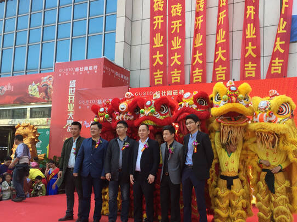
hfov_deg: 51.3
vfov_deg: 39.5
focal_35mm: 36
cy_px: 130
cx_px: 166
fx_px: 309
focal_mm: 4.15
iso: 32
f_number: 2.2
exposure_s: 1/332
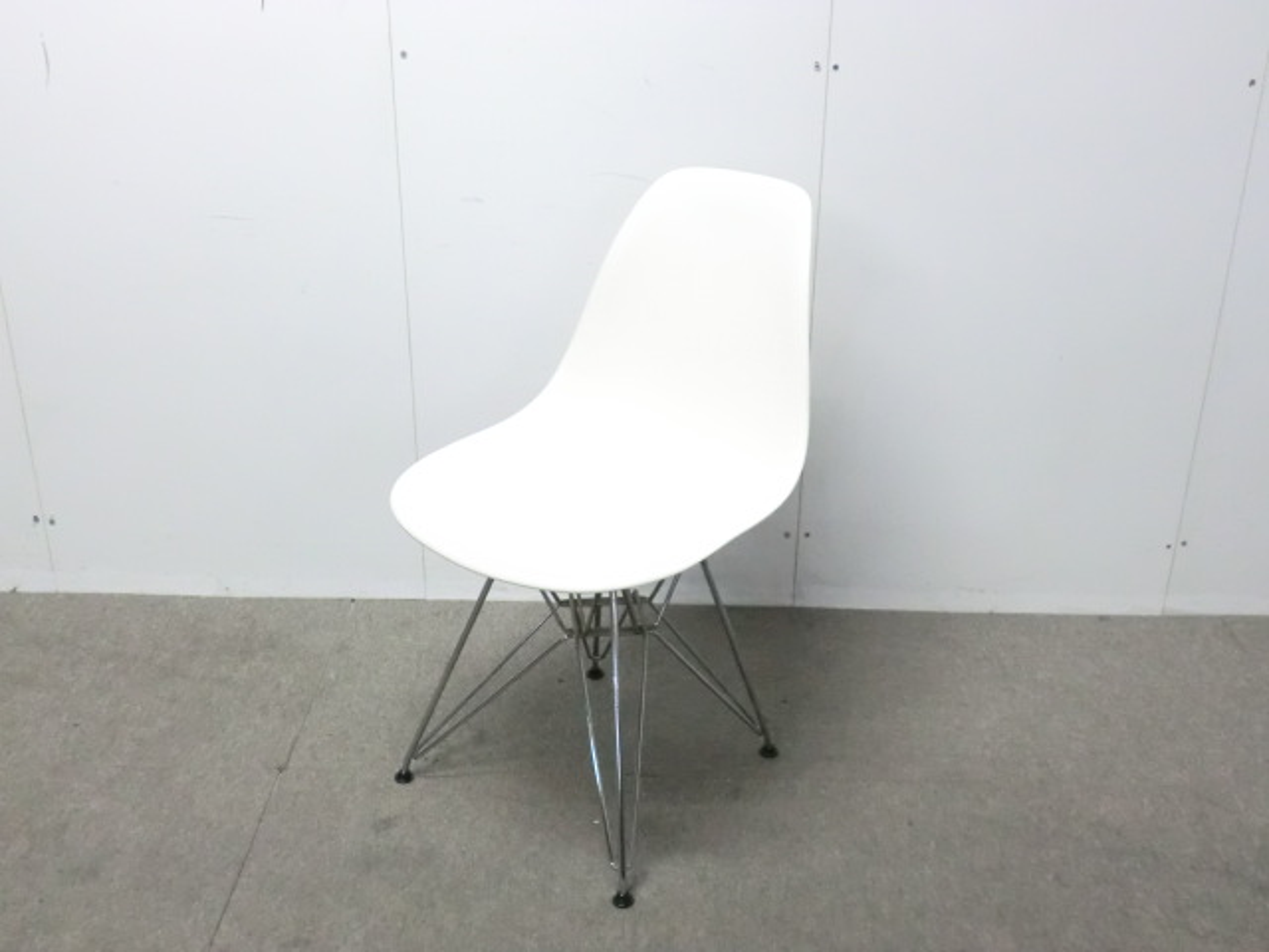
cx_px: 634
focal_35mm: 38
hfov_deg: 49.0
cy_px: 476
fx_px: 1393
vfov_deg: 37.7
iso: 800
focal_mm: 6.9
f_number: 3.9
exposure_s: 1/40
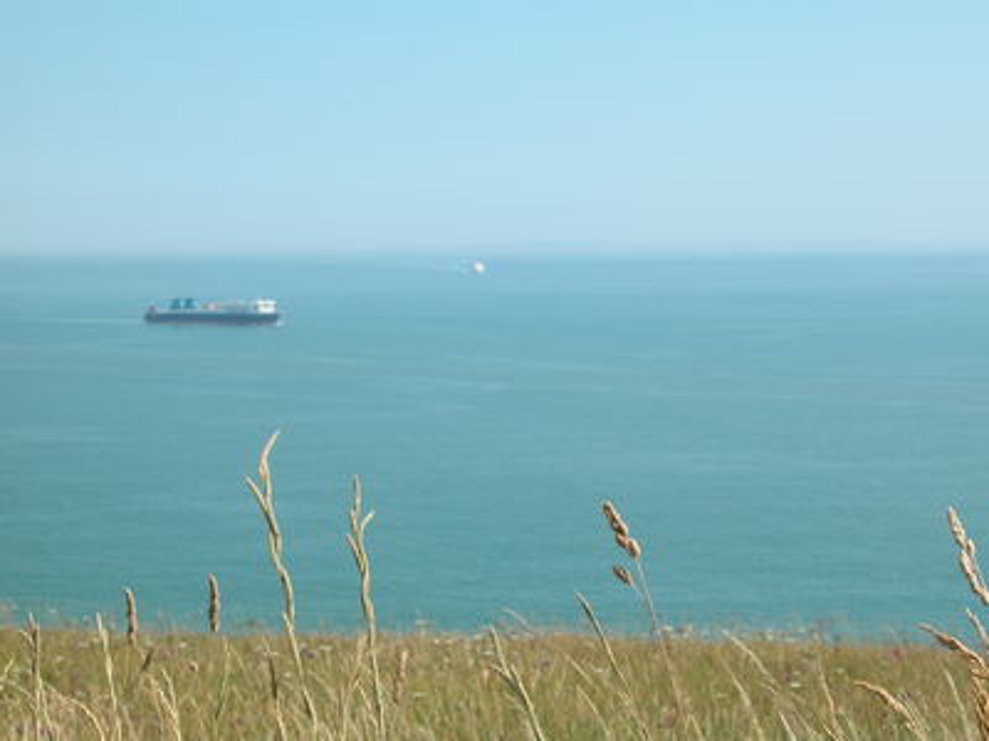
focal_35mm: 78
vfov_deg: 18.9
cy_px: 370
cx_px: 494
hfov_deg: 25.0
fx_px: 2229
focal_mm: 19.9
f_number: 6.8
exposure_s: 1/304
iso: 100
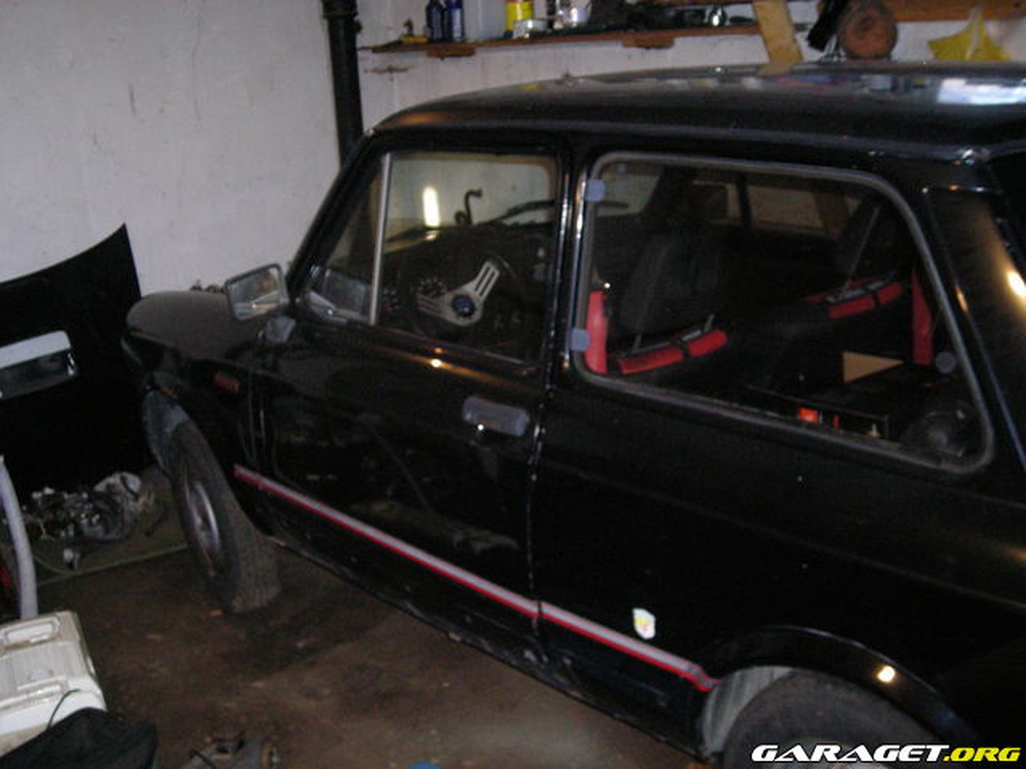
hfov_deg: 45.8
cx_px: 513
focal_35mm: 41
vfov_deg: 35.1
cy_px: 384
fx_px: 1215
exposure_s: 1/60
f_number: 3.3
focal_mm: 6.8
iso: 800
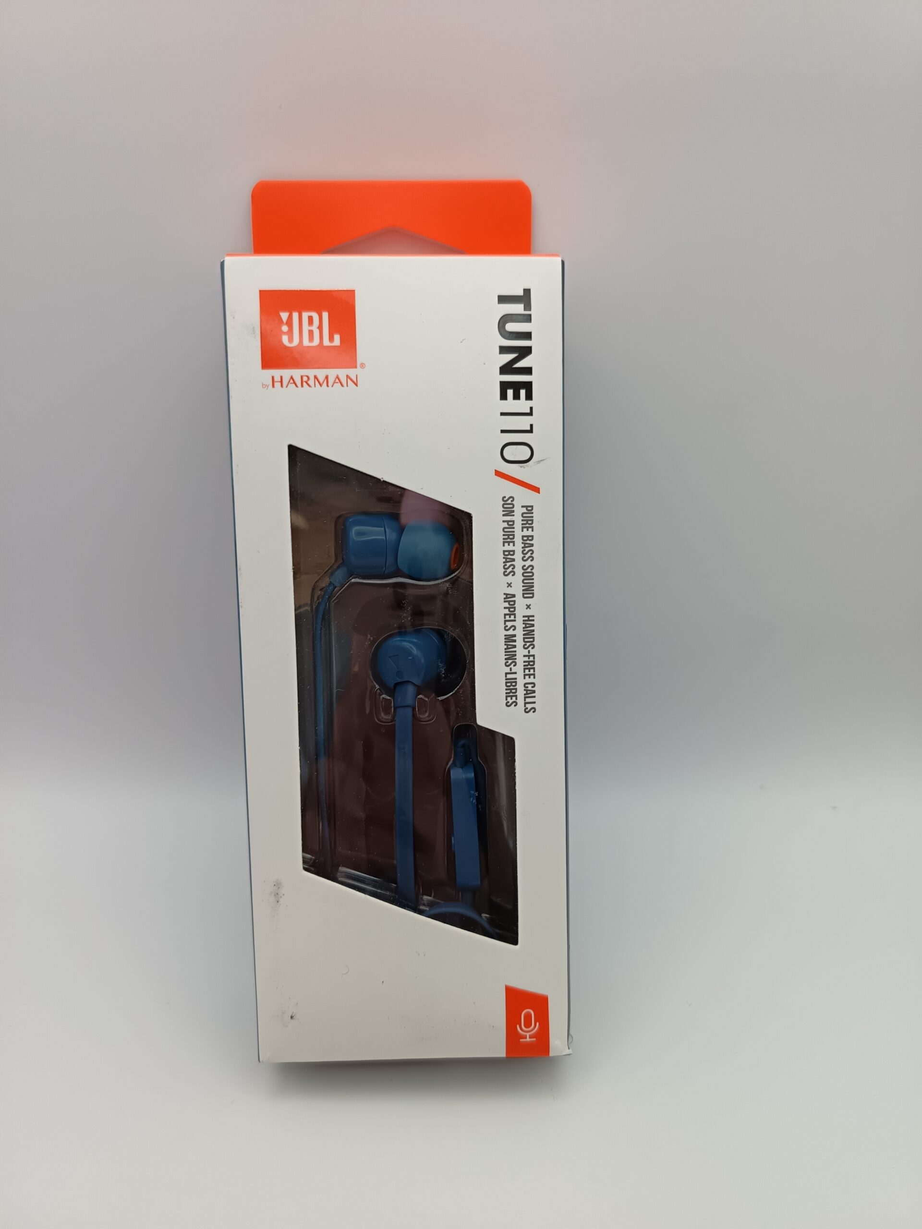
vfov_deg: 71.6
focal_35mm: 24
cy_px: 614
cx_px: 461
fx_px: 852
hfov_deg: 56.8
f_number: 1.75
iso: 644
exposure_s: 1/50
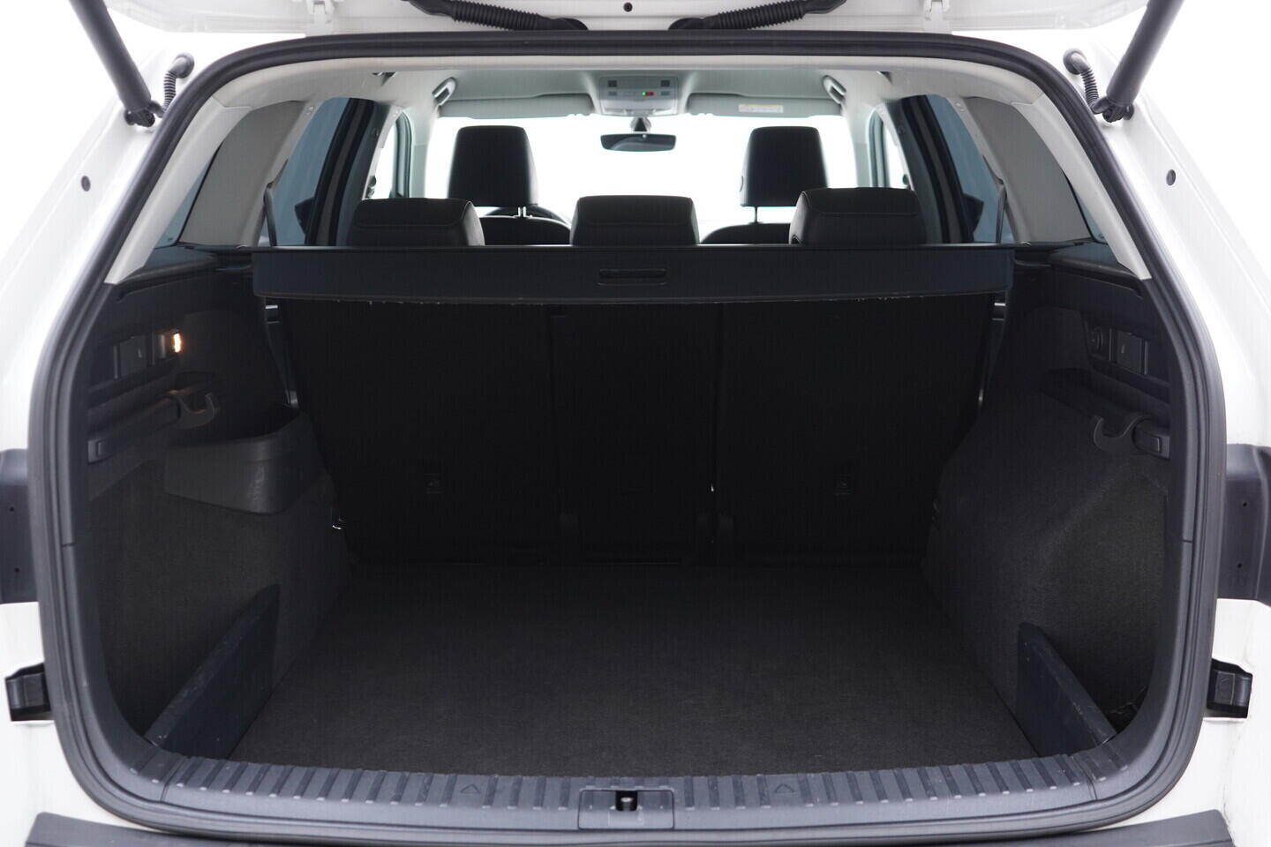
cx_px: 636
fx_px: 1271
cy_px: 424
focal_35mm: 36
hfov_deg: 53.1
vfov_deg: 36.9
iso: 500
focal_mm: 24
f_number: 2.8
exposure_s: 1/40
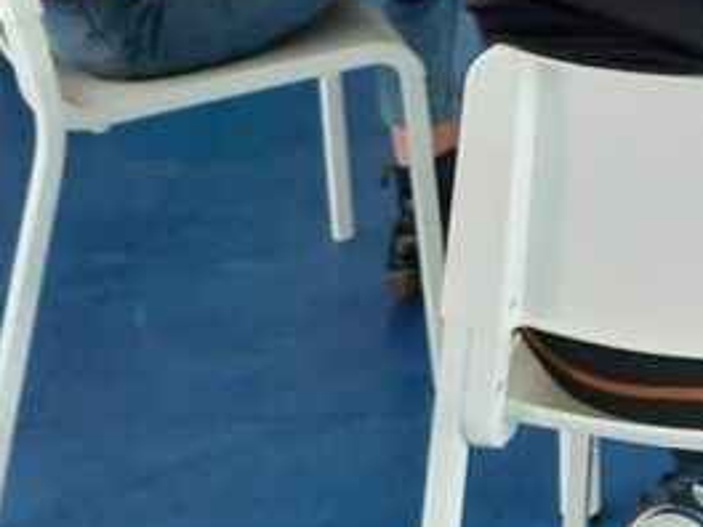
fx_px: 1970
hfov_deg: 18.7
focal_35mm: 97
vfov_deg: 13.5
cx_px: 935
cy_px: -460
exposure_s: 1/50
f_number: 2
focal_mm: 4.6
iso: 80
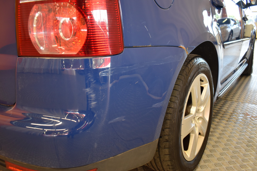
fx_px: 200
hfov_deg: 65.5
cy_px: 83
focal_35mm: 28
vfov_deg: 46.4
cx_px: 127
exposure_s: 1/60
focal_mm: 18
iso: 560
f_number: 4
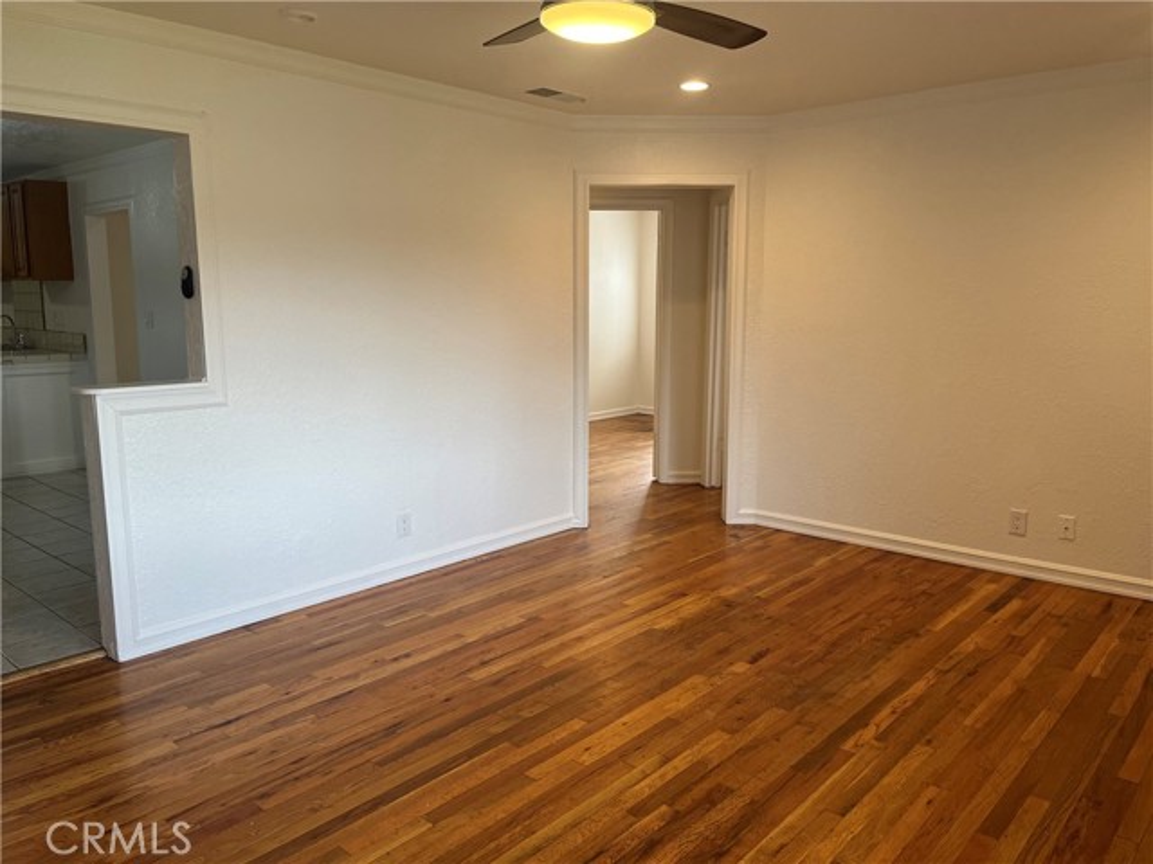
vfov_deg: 53.1
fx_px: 866
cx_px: 576
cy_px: 432
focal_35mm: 26
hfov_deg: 67.3
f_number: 1.6
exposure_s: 1/120
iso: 100
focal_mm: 5.1
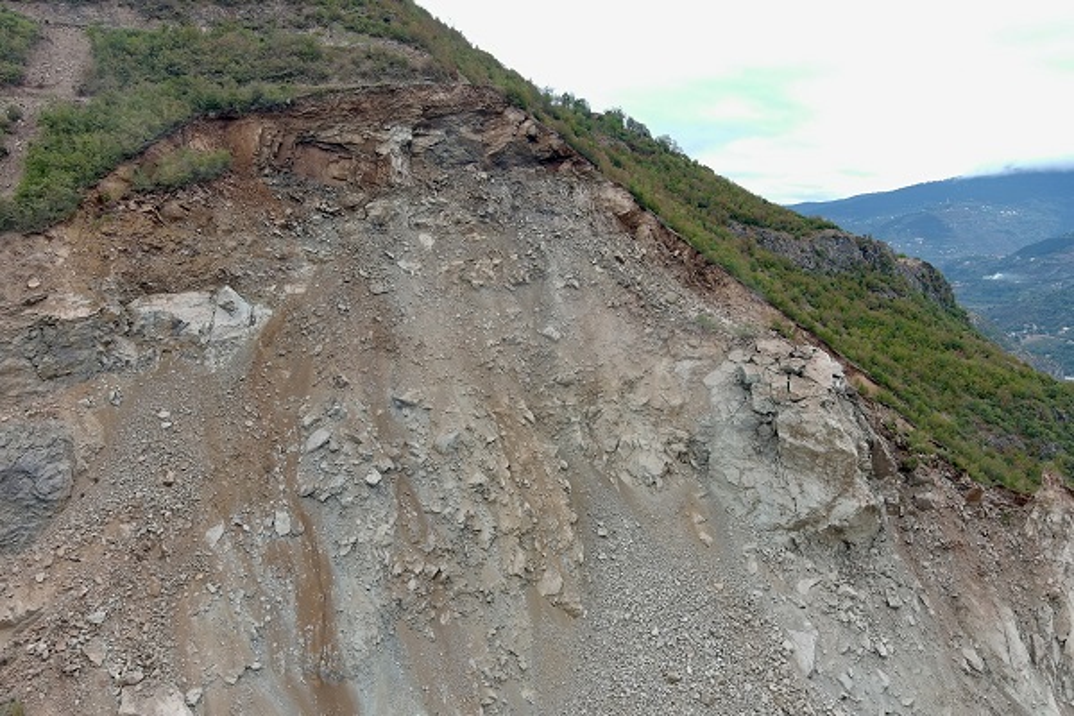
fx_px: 865
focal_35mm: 29
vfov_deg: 45.0
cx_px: 537
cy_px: 358
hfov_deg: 63.7
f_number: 2.8
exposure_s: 1/50
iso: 100
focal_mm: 10.57
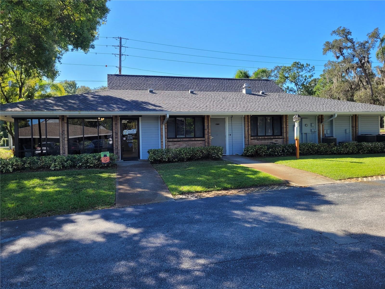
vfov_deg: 53.1
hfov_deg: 67.3
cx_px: 192
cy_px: 144
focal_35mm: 26
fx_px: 289
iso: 40
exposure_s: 1/937
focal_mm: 5.4
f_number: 1.8
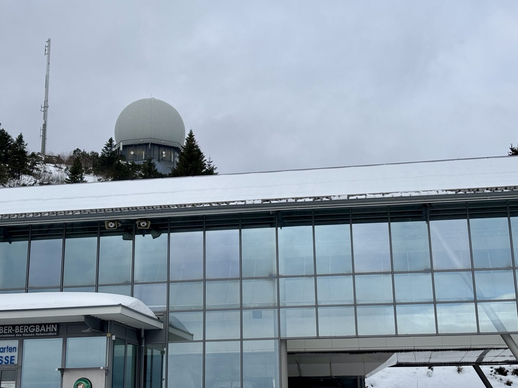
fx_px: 778
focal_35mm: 52
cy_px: 194
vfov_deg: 28.0
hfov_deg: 36.8
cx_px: 259
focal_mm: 5.96
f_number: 1.6
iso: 40
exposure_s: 1/2639
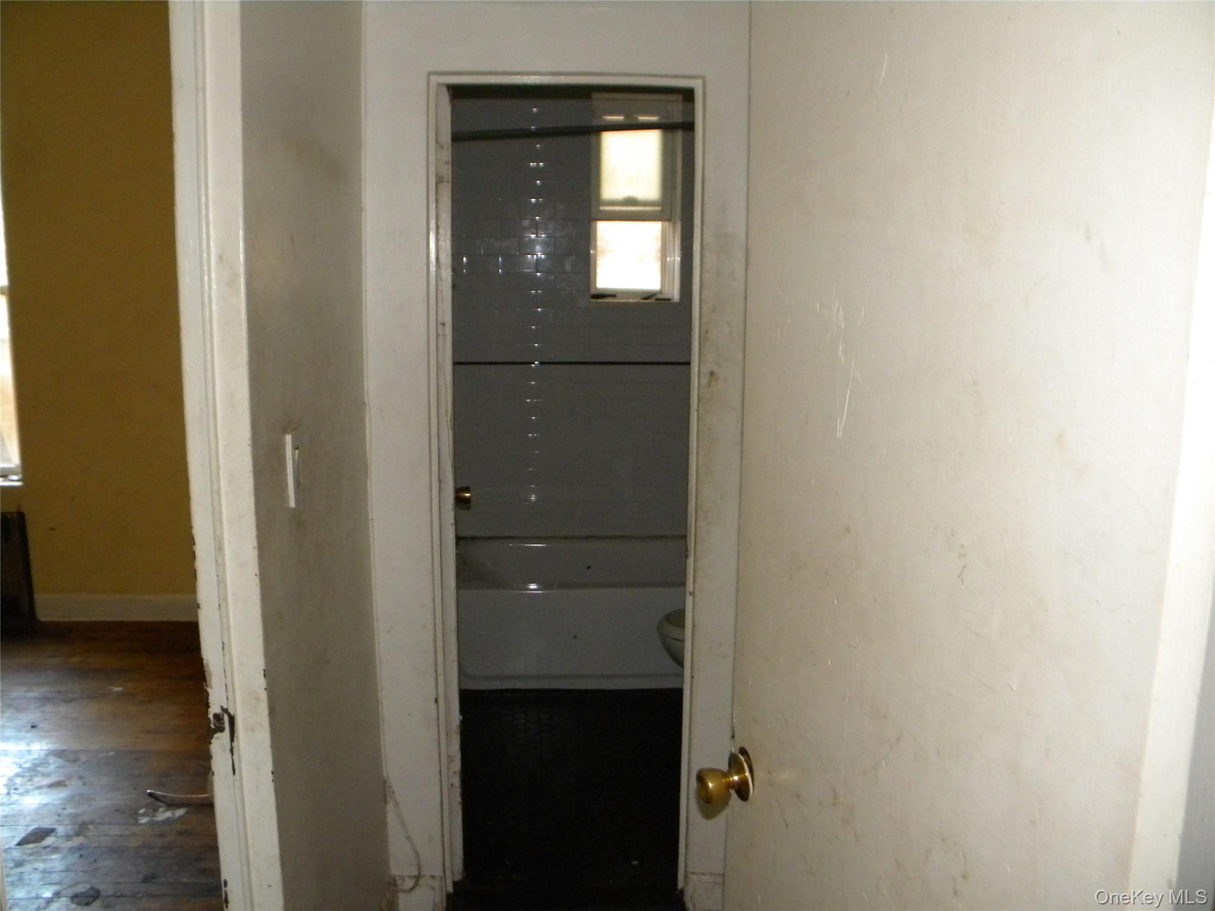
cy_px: 456
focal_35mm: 28
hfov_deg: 63.4
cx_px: 608
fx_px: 983
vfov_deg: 49.7
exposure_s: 1/26
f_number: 3.5
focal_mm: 5
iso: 400
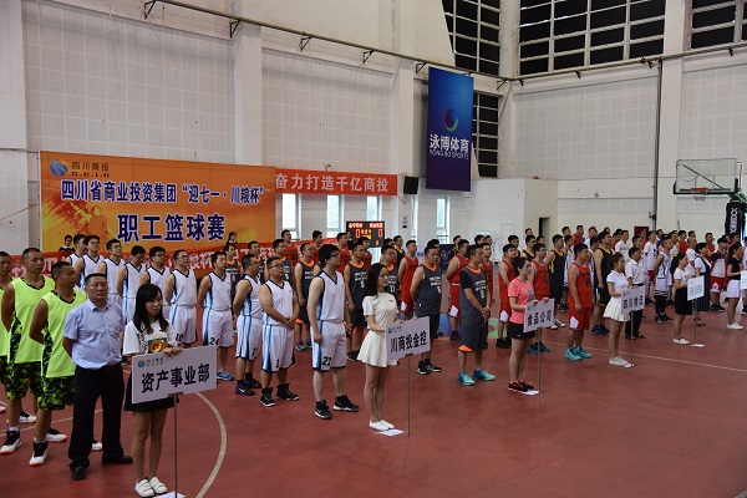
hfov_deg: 50.7
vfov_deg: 35.1
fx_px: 788
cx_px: 374
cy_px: 249
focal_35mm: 38
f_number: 4
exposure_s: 1/60
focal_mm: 38
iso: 720
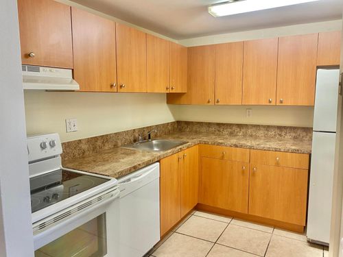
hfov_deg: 67.3
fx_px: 258
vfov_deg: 53.1
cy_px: 128
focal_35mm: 26
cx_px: 172
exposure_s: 1/60
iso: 160
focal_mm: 4.25
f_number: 1.8
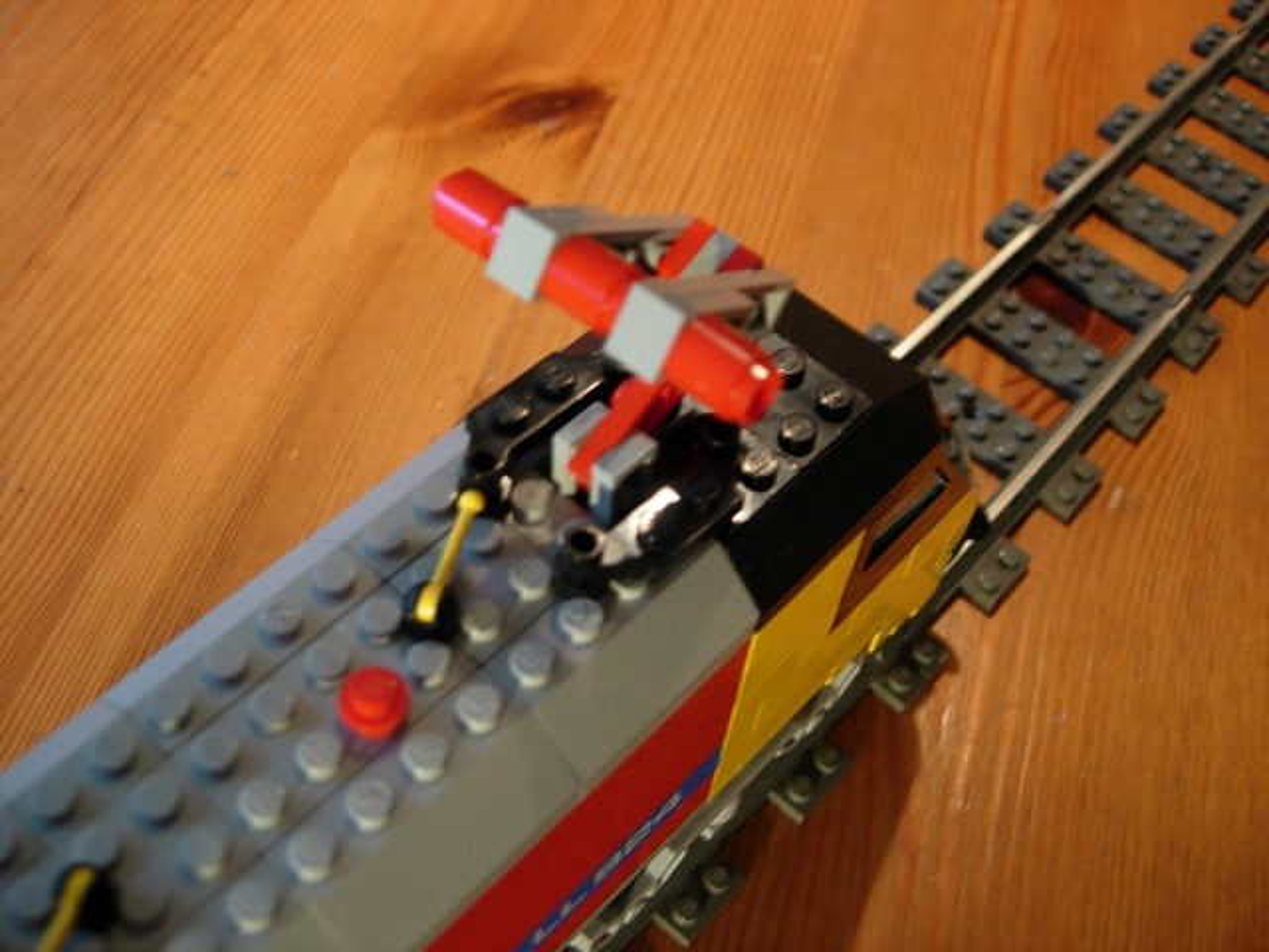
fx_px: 1393
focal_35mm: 38
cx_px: 634
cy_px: 476
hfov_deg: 49.0
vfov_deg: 37.7
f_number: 2.8
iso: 64
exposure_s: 1/6.7
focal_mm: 7.8
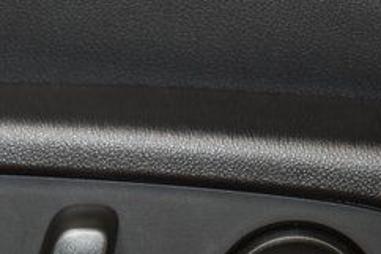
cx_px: 76
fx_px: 2940
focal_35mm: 278
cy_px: 261
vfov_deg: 4.9
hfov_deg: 7.4
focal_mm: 70
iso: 1800
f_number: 4.5
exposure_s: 1/50
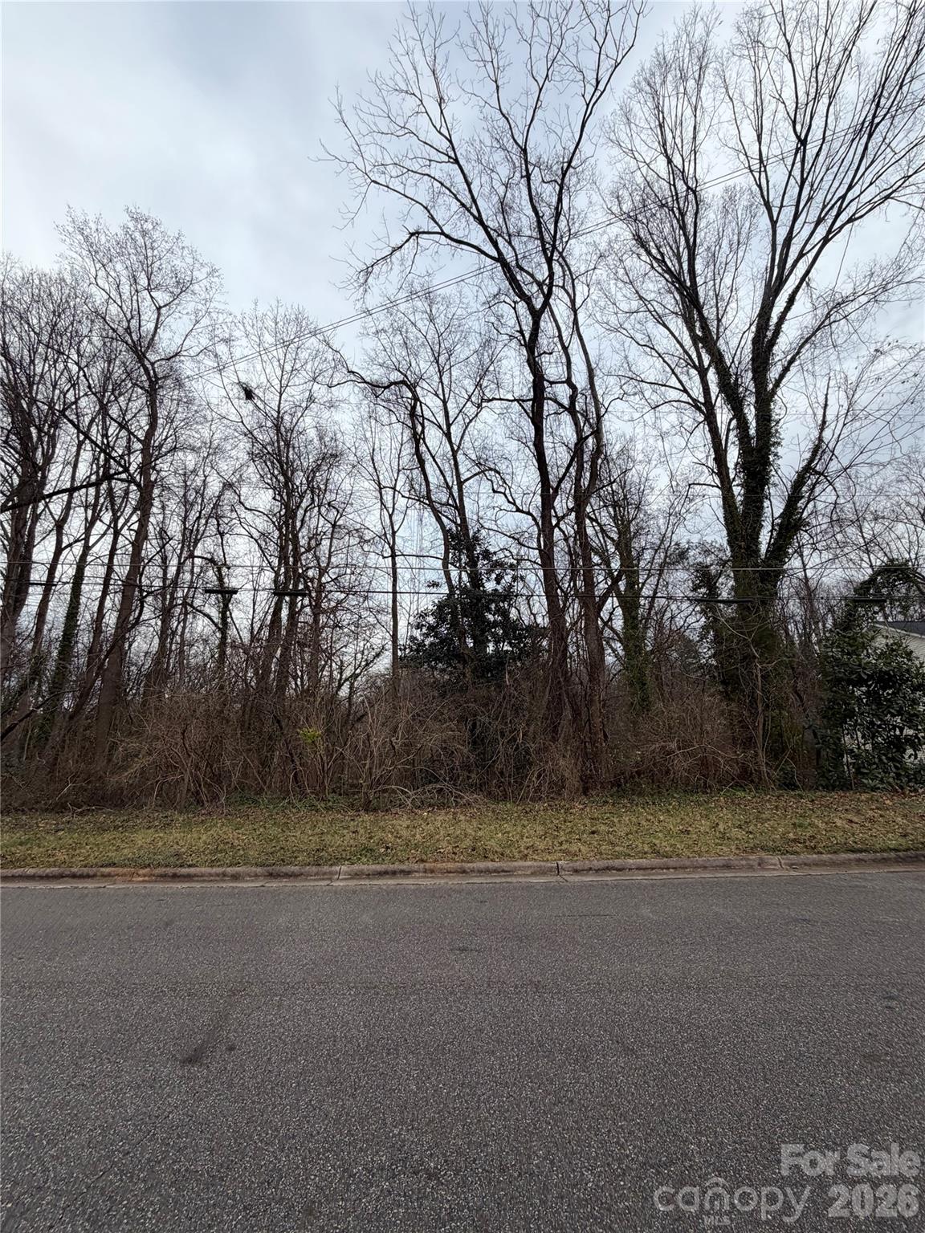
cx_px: 462
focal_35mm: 14
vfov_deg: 102.1
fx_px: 499
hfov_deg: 85.7
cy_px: 616
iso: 40
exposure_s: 1/760
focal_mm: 2.22
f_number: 2.2
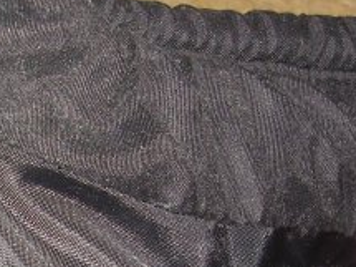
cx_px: 18
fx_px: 1161
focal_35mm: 113
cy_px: 371
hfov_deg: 17.1
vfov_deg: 12.6
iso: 50
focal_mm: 5.8
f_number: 2.8
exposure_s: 1/60.1
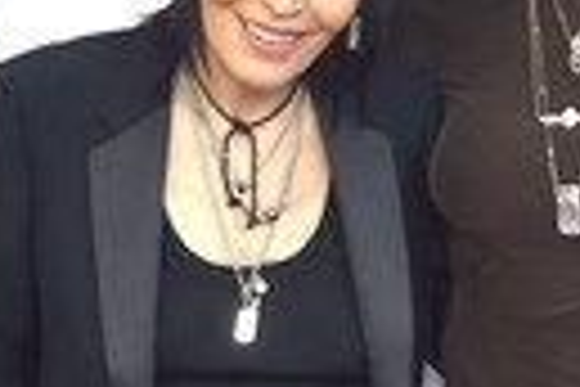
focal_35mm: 133
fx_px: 2143
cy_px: 198
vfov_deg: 10.3
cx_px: 378
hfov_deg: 15.4
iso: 640
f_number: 6.3
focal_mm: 38
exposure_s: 1/250
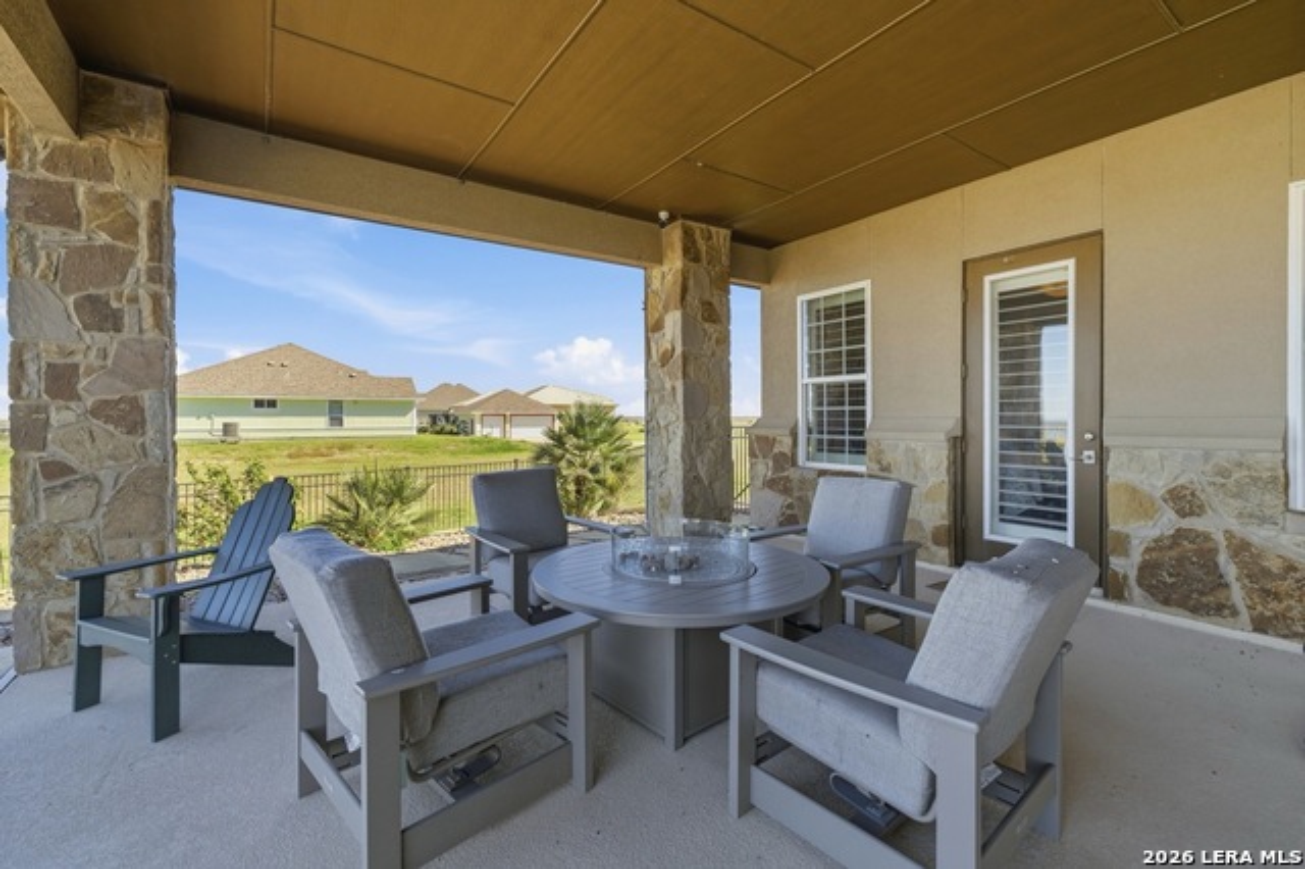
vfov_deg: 77.3
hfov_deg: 100.4
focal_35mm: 15
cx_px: 652
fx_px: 543
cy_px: 434
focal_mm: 15
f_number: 10
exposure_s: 1/400
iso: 100
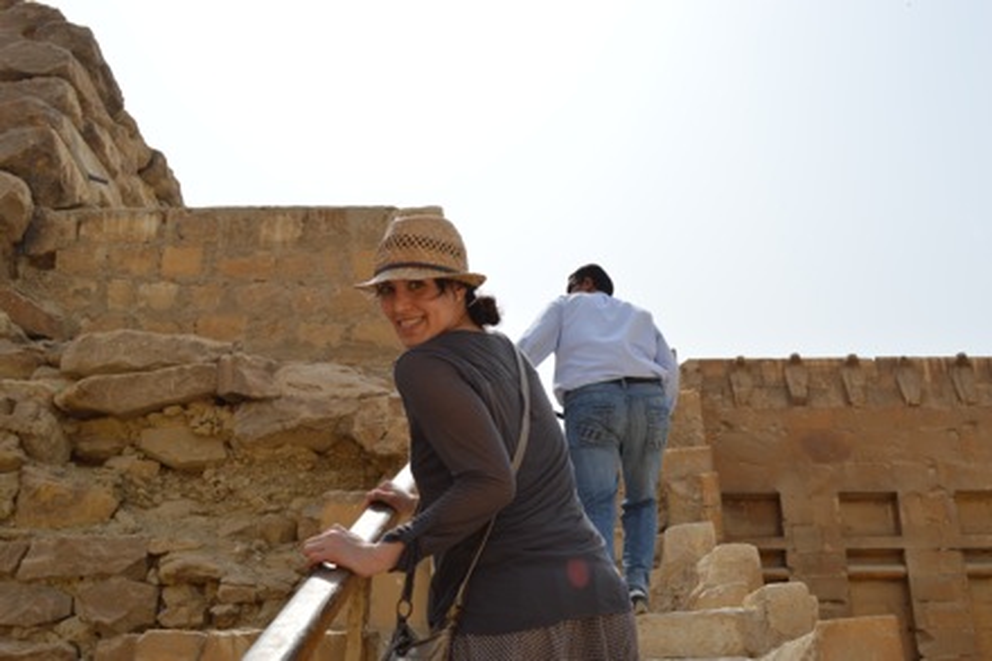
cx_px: 496
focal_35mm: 39
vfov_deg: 34.2
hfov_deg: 49.6
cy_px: 330
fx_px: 1074
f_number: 9
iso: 100
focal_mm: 26
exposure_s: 1/320
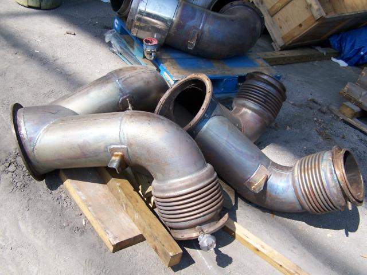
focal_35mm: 38
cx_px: 184
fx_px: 403
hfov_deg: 49.0
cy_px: 138
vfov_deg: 37.7
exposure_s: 1/500
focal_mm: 6.3
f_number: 2.8
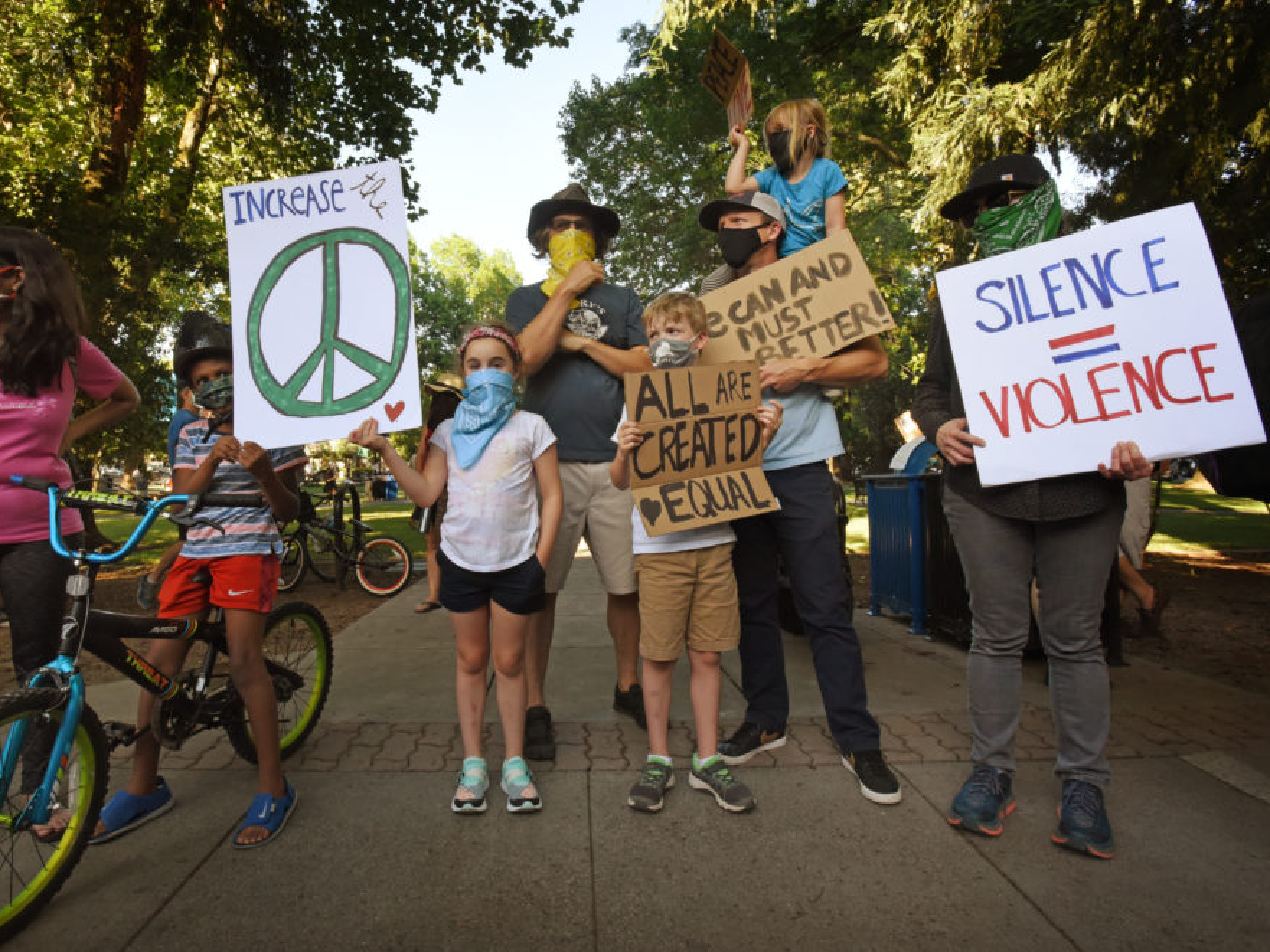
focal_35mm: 19
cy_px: 467
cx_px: 555
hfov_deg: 84.2
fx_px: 697
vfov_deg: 68.7
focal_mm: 17
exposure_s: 1/125
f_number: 16
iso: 1600
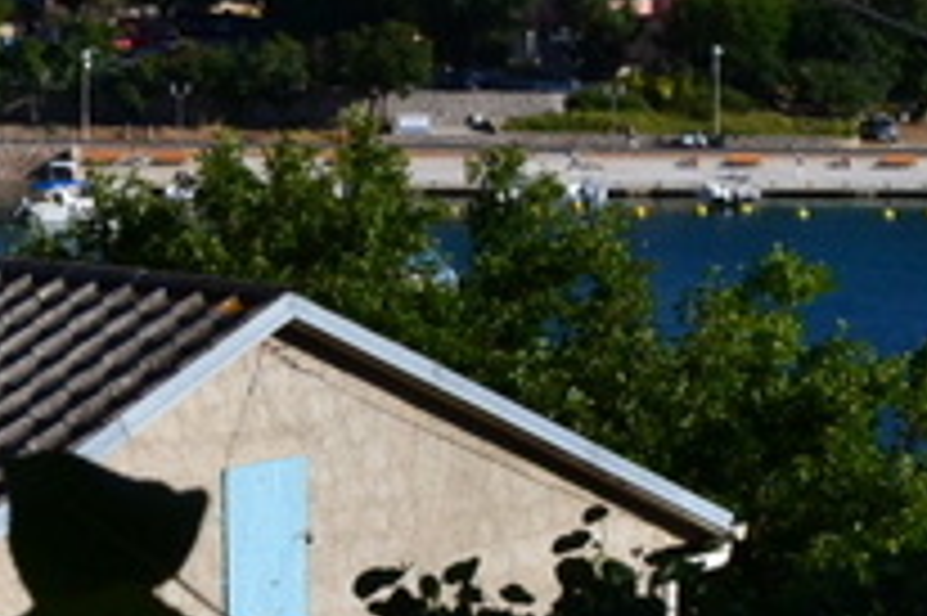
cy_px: -144
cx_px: -338
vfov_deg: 12.7
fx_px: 2702
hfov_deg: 18.0
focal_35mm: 105
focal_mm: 18
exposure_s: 1/500
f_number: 11
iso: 400
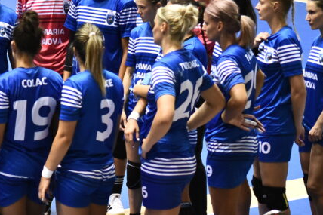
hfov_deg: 7.9
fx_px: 2350
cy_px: 94
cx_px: 116
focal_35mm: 262
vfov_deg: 5.2
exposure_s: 1/1250
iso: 8000
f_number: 2.8
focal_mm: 105
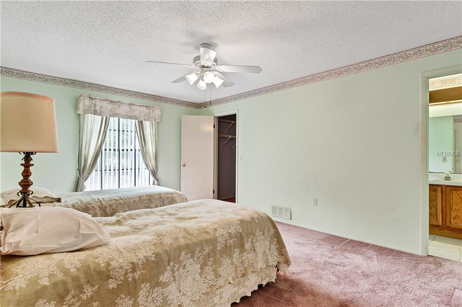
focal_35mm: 18
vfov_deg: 67.2
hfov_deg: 90.1
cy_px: 154
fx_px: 231
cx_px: 231
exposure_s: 1/13
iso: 320
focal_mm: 18
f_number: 8
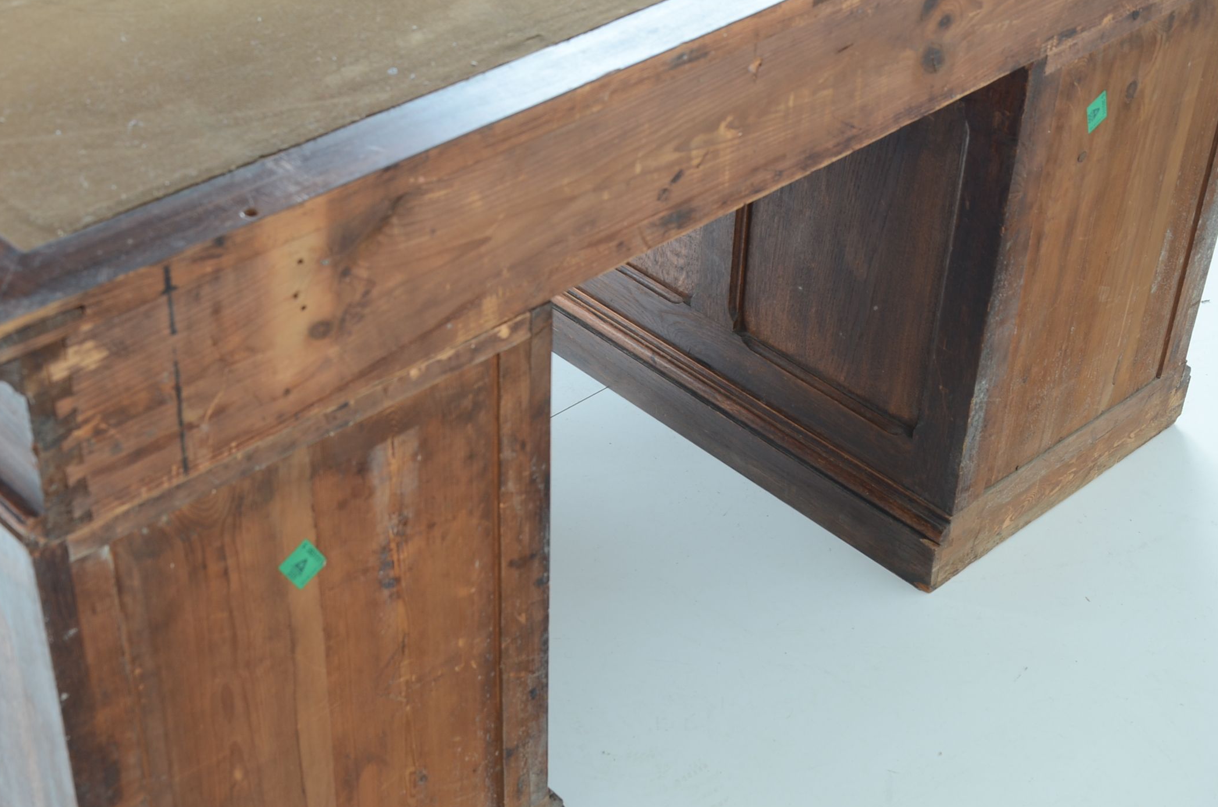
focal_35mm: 60
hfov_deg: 33.5
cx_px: 608
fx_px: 2026
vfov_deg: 22.5
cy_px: 386
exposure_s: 1/60
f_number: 6.3
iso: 200
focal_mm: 34
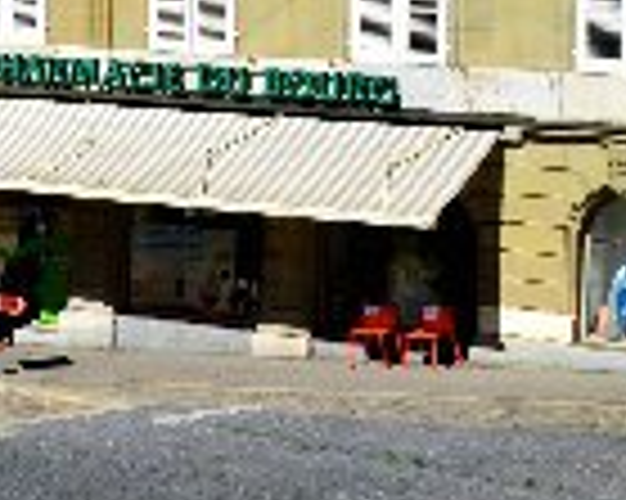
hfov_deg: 11.3
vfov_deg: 10.5
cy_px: 59
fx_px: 2703
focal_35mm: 146
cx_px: -797
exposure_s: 1/250
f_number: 10
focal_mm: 18
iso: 320
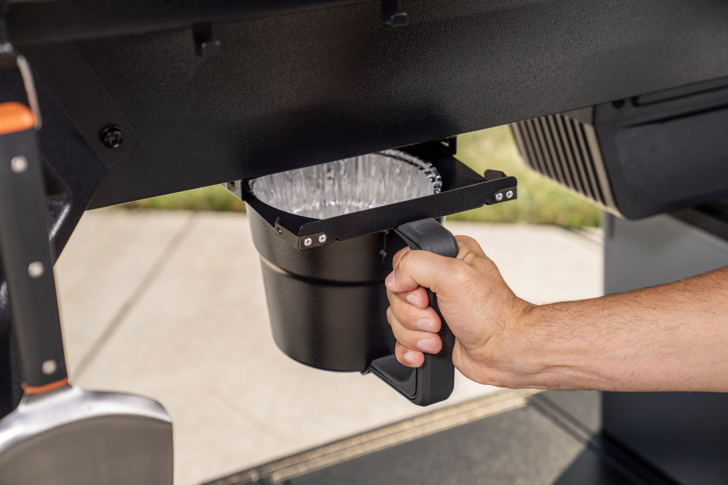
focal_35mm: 70
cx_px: 364
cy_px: 242
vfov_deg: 19.5
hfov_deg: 28.8
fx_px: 1415
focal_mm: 70
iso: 100
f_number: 4
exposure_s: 1/160
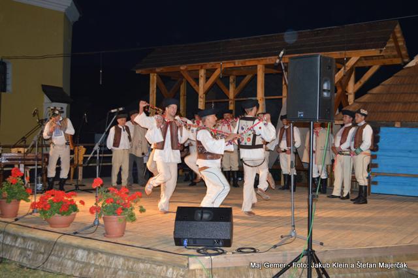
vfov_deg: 31.9
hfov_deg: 46.4
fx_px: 487
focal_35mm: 42
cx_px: 209
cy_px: 139
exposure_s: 1/60
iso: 800
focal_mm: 28
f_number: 5
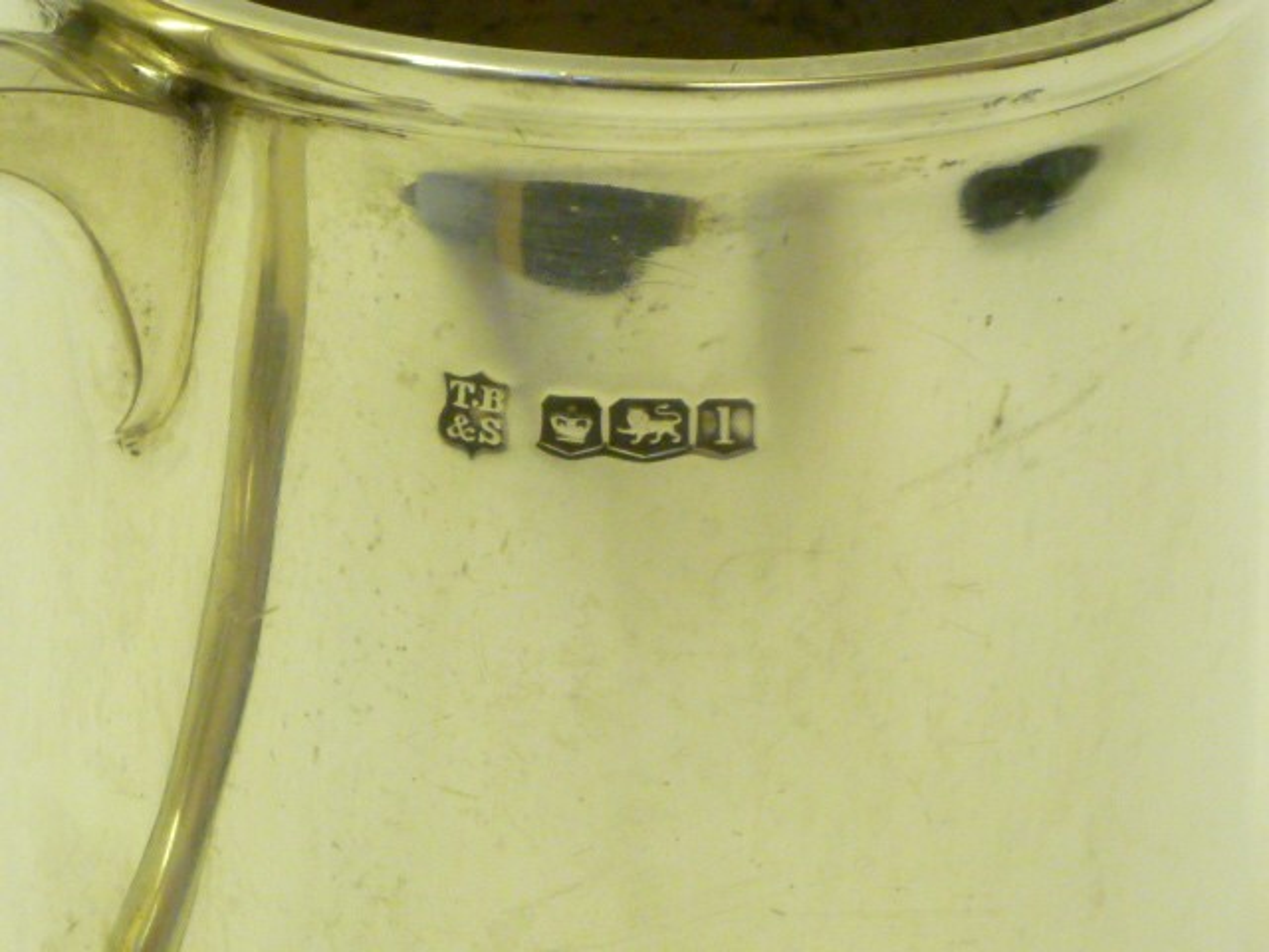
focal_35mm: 127
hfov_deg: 15.5
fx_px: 4656
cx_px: 634
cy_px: 476
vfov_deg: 11.7
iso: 400
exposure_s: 1/30
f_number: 5.2
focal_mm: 11.5
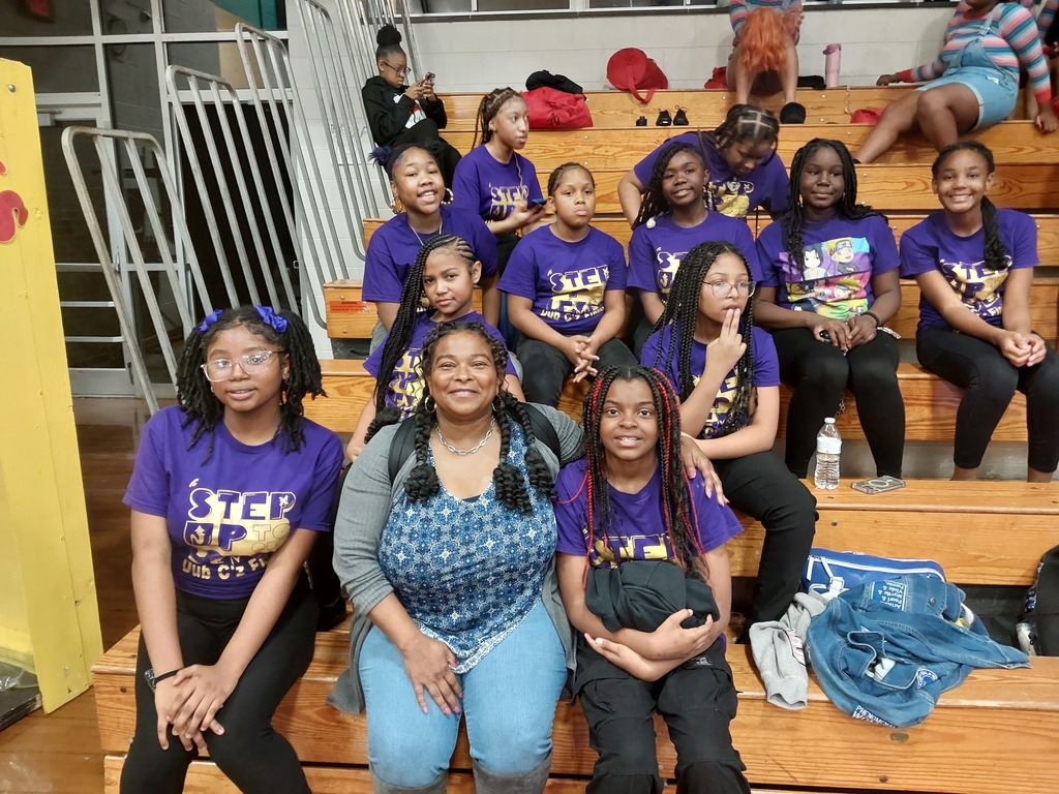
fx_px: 826
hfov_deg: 65.3
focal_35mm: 27
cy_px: 397
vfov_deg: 51.4
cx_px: 530
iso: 400
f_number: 1.8
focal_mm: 4
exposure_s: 1/60
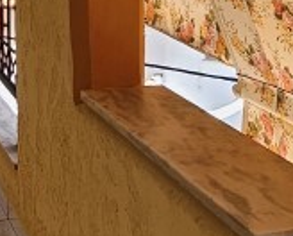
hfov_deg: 23.3
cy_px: -41
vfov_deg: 18.5
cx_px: 14
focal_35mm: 79
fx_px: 687
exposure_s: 1/390
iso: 50
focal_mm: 2.2
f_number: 2.2
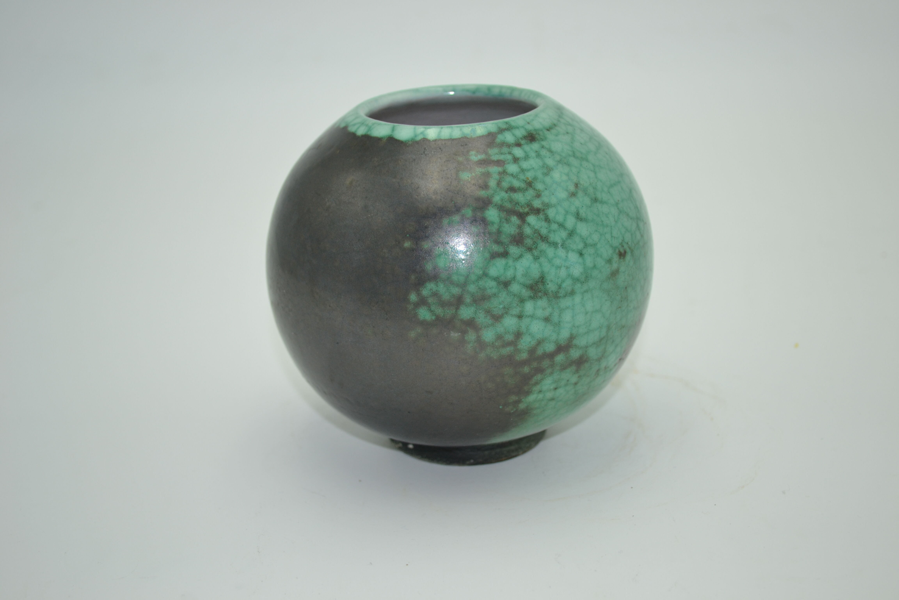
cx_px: 450
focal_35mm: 60
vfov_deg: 22.6
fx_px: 1498
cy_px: 300
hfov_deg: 33.4
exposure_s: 1/200
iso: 160
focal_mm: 40
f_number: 5.3
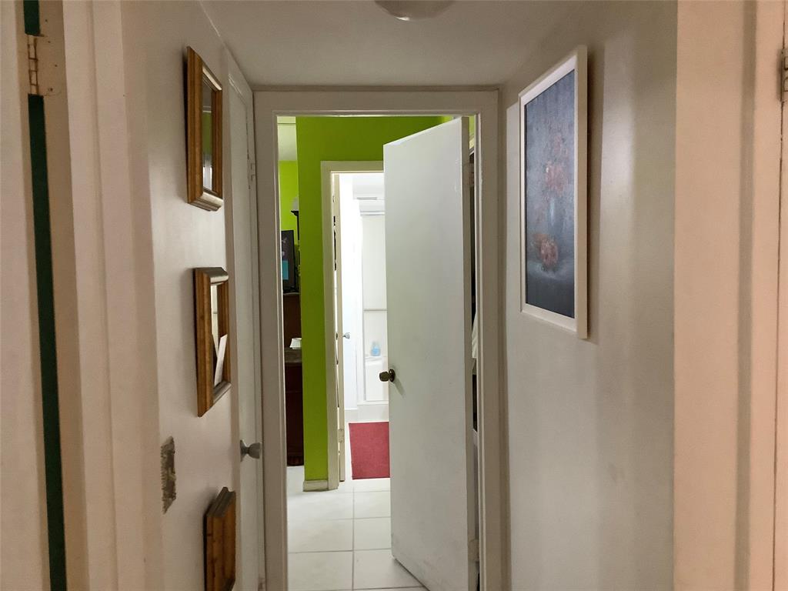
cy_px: 296
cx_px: 394
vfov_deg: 45.4
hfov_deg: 58.4
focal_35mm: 31
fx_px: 706
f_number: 2.4
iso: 400
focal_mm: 3.3
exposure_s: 1/60
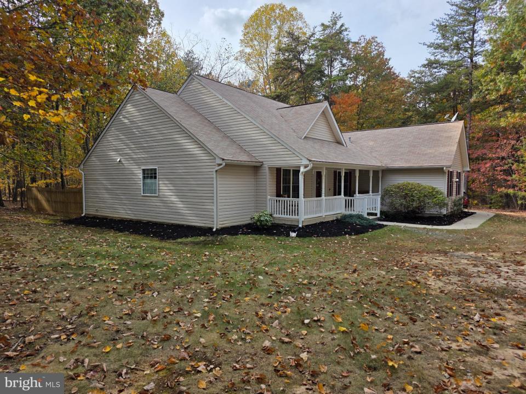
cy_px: 197
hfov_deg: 73.9
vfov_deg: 58.9
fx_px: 349
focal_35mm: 23
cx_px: 263
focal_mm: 6.3
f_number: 1.7
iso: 80
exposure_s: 1/2671
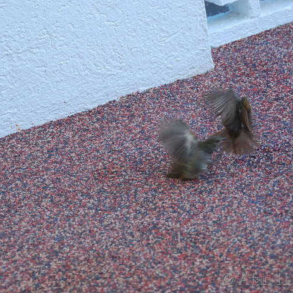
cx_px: 148
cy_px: 146
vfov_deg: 12.1
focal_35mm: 145
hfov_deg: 12.1
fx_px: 1385
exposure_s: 1/400
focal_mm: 75
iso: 800
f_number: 5.3
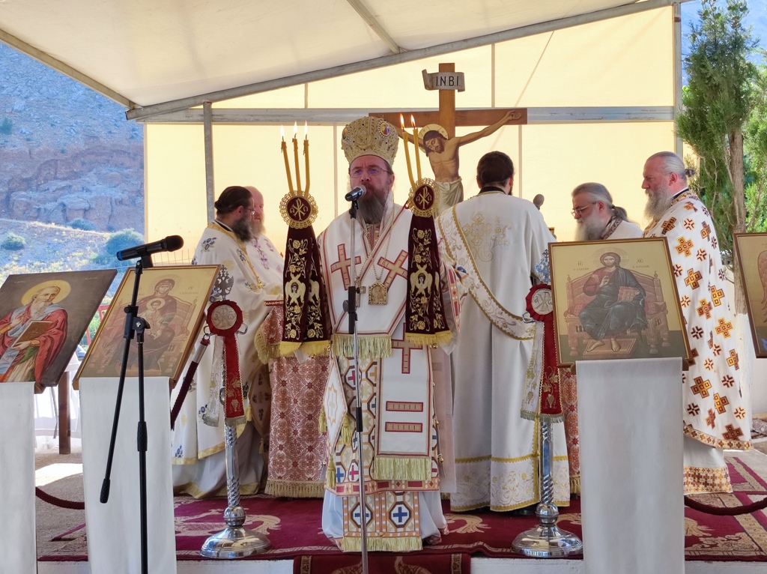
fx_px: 553
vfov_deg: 54.8
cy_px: 287
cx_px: 384
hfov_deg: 69.4
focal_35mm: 25
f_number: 1.79
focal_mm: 4.7
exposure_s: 1/138
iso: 50
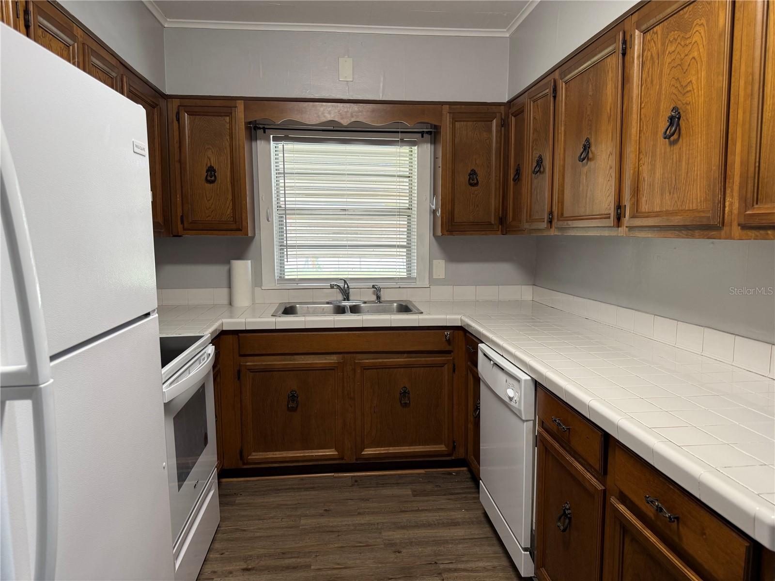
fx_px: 537
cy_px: 290
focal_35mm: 24
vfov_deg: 56.8
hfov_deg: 71.6
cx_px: 388
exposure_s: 1/60
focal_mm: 6.76
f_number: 1.78
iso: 125
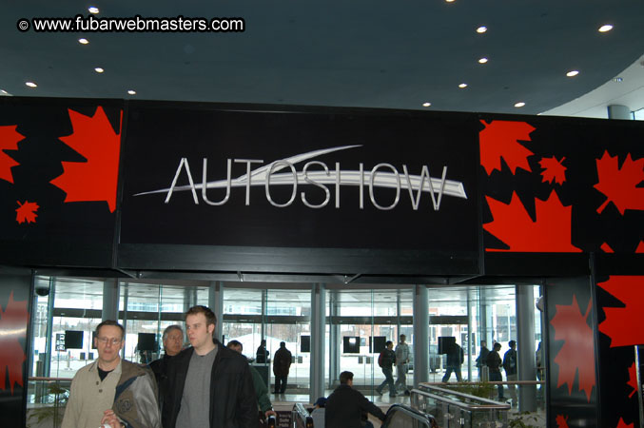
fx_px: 643
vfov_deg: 36.8
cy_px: 214
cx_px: 322
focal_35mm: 36
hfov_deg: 53.2
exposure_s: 1/60
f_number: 5
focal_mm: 24
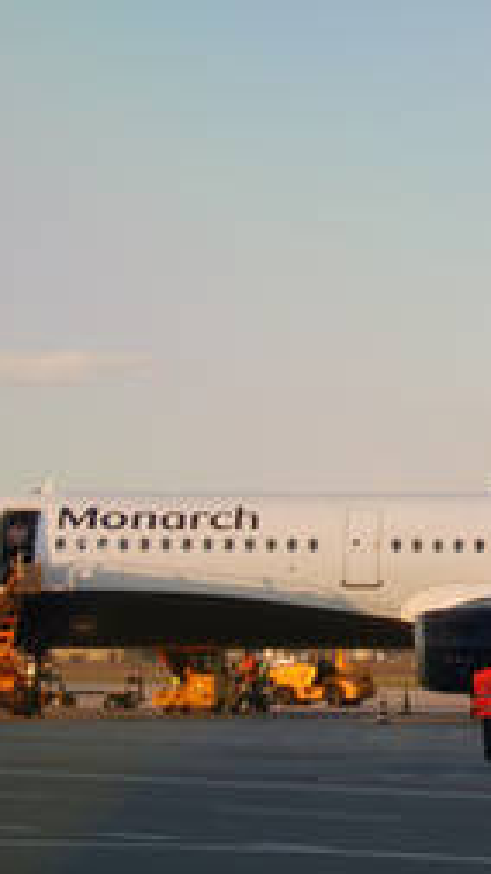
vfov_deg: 17.6
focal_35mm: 122
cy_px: 366
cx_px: 698
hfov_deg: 9.7
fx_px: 2828
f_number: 4
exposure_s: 1/50
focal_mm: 28
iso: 100
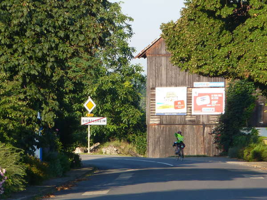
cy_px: 100
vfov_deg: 3.5
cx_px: 134
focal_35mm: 428
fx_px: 3301
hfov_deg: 4.6
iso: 80
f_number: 4.9
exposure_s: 1/160
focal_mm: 49.2
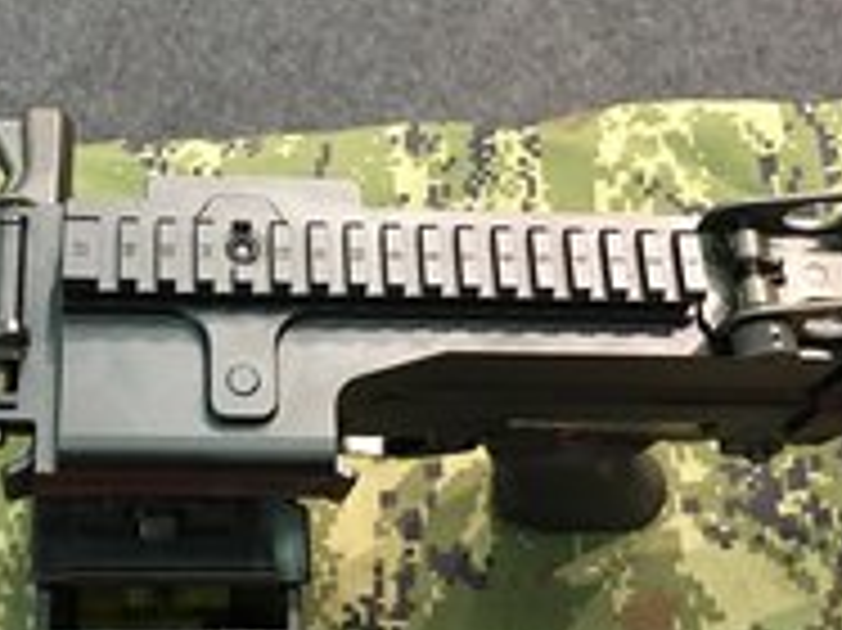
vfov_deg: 23.6
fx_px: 1507
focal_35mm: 62
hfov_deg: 30.8
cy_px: 256
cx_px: 230
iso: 100
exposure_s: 1/10
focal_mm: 4.15
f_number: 2.2
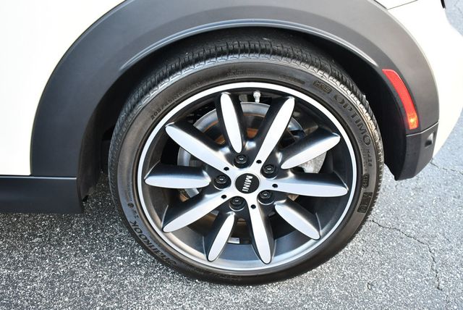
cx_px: 232
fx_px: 515
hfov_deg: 48.4
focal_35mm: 40
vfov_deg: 33.5
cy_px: 155
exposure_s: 1/250
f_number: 3.8
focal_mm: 20
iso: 800
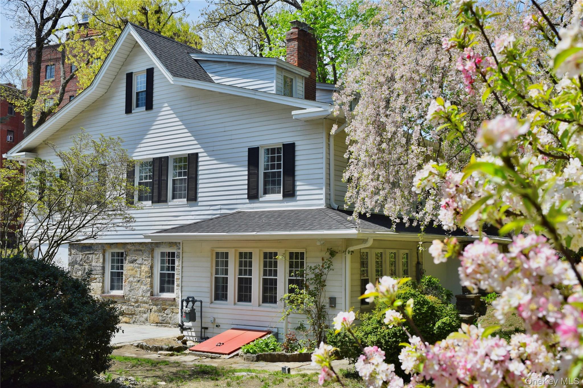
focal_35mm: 39
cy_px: 194
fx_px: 631
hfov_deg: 49.6
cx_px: 292
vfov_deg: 34.2
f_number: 10
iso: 200
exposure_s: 1/400
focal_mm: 26
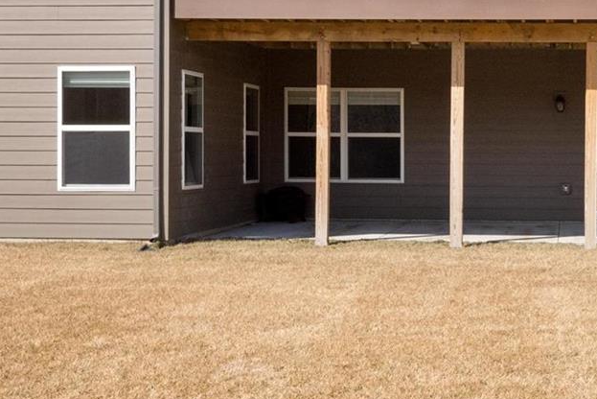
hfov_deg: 25.9
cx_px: 473
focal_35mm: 77
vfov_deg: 17.2
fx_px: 1277
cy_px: -28
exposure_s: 1/640
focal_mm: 15
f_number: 10
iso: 400
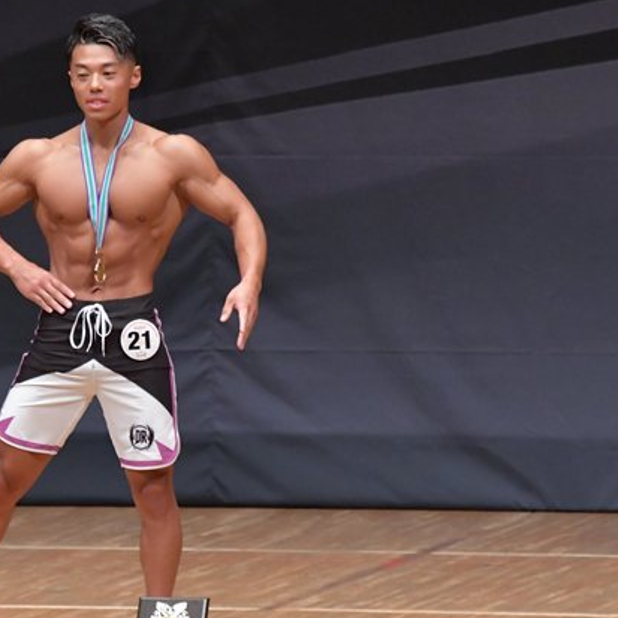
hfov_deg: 3.7
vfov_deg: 3.7
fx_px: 9655
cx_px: 110
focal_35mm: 478
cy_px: 325
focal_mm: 200
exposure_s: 1/400
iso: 6400
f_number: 5.6
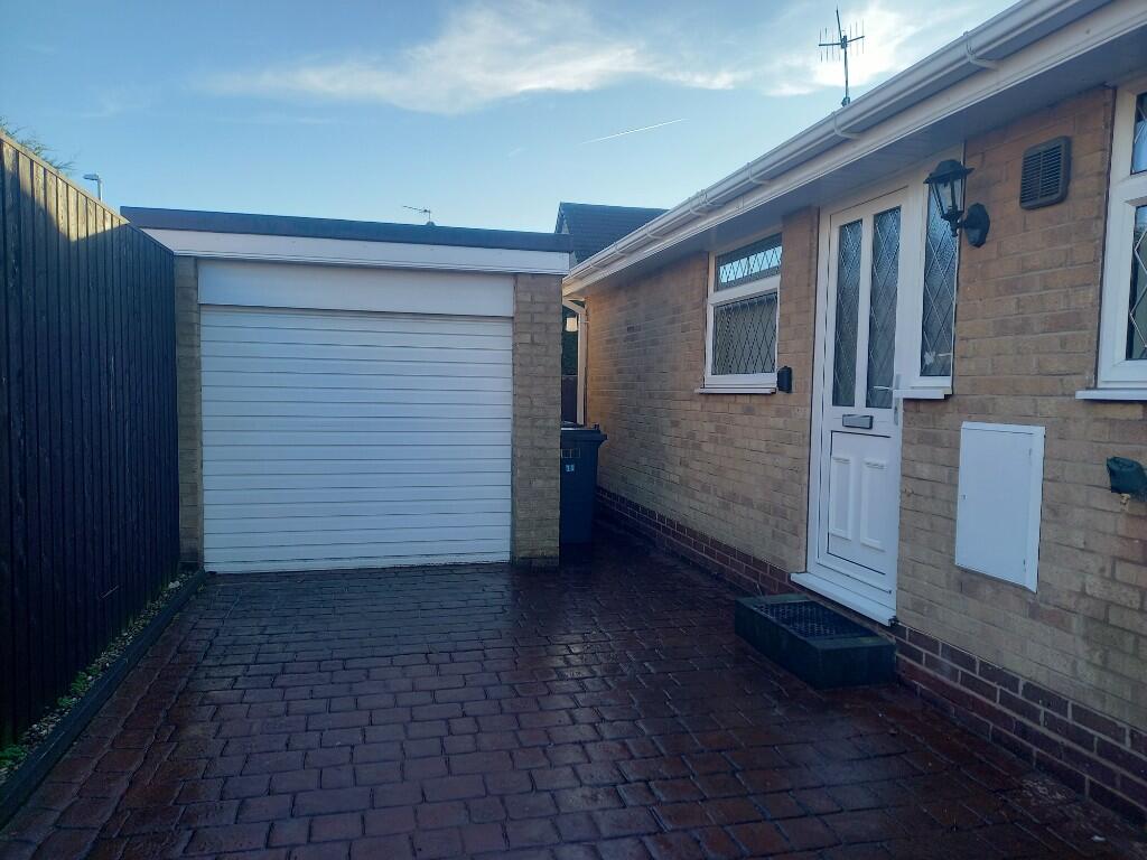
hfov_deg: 69.4
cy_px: 430
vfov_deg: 54.9
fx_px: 828
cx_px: 574
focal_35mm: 25
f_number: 1.8
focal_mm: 4.65
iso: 50
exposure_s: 1/174
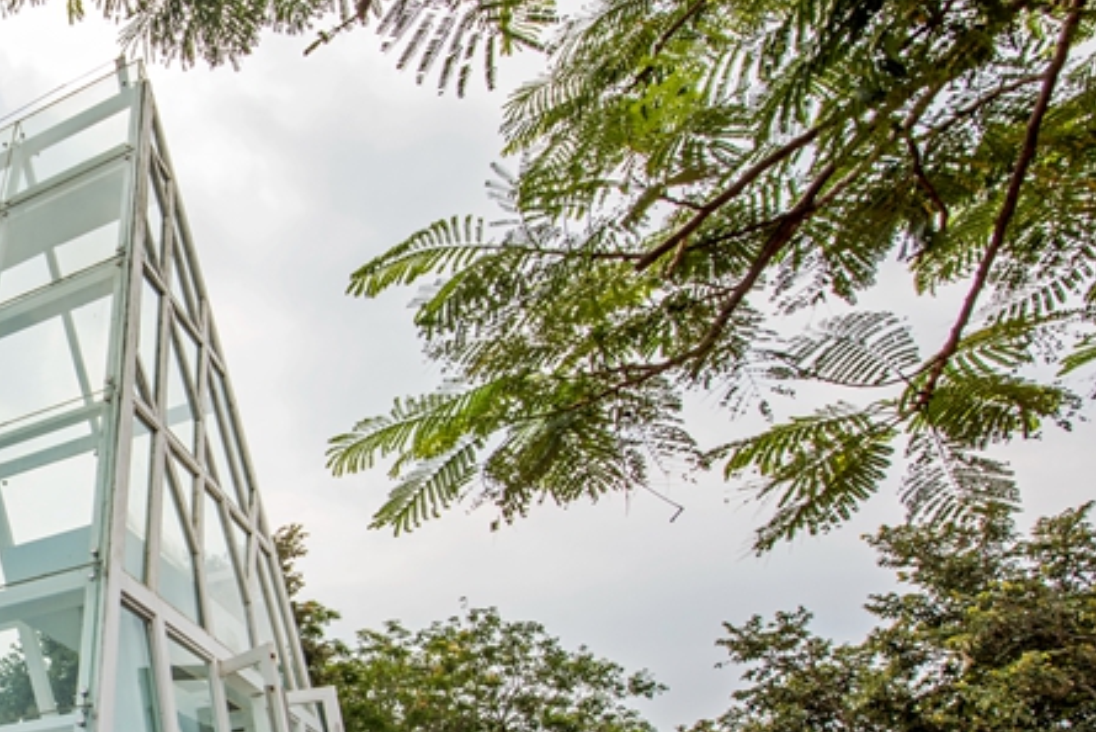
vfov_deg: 37.4
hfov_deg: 40.1
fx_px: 1035
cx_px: -209
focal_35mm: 34
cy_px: 598
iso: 80
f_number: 13
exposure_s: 1/100
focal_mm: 14
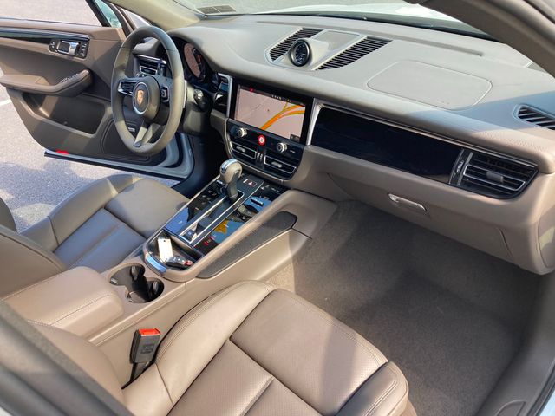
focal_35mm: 28
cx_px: 278
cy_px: 208
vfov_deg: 49.7
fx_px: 449
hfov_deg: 63.4
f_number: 1.8
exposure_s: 1/121
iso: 25
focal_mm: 3.99
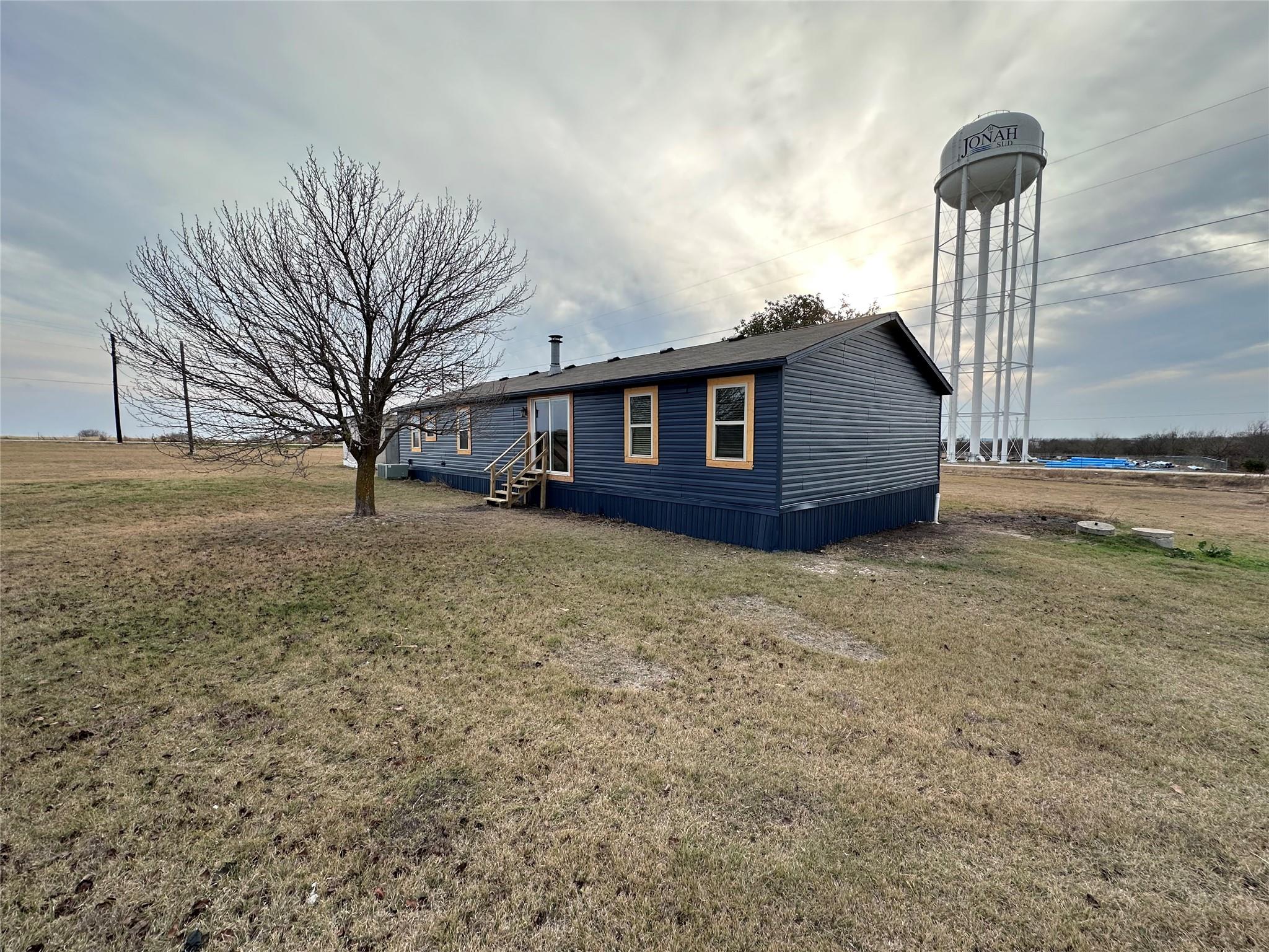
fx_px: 513
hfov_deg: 102.1
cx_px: 634
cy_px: 476
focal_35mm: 14
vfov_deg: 85.7
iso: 40
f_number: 2.2
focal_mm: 2.22
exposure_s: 1/409
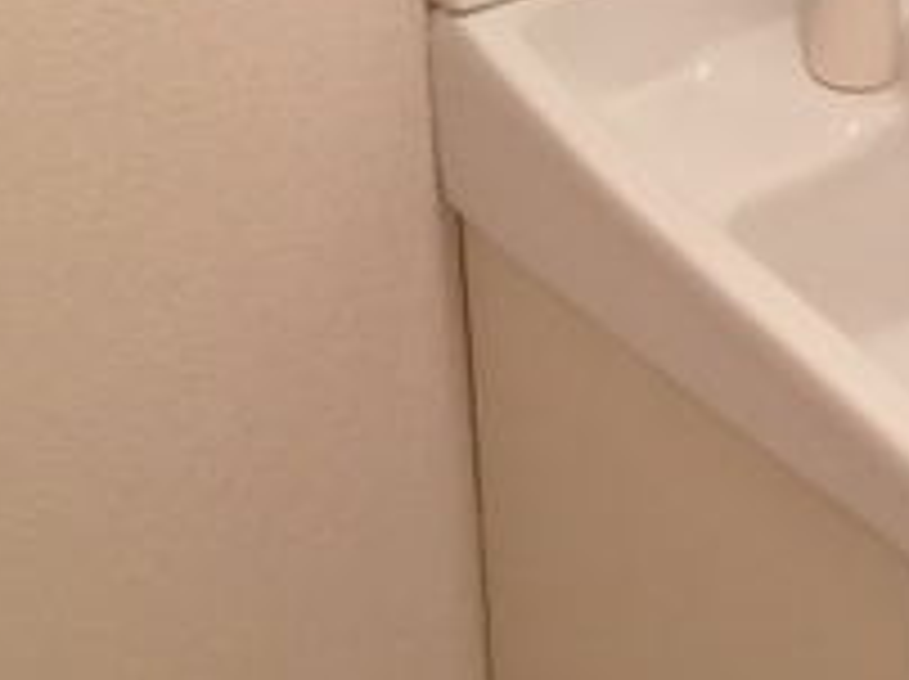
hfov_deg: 20.3
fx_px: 2413
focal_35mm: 92
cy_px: 81
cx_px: 1008
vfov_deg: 15.9
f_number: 2.2
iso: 100
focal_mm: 4.15
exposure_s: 1/33
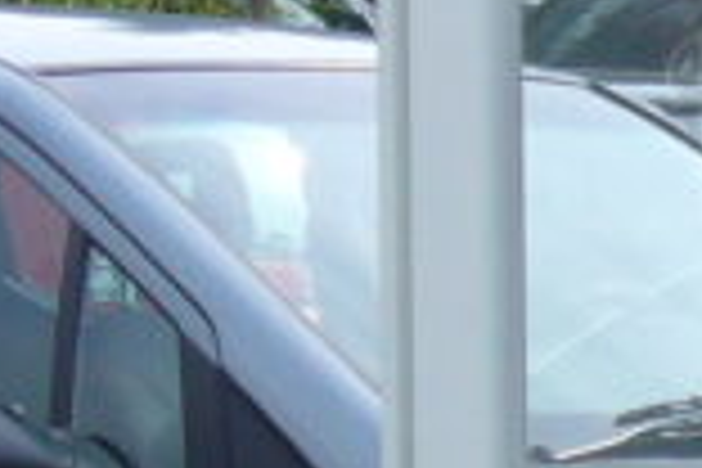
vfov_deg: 2.9
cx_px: 1692
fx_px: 9203
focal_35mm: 472
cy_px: 266
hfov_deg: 4.3
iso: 80
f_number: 3.2
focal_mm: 11.4
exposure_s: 1/500
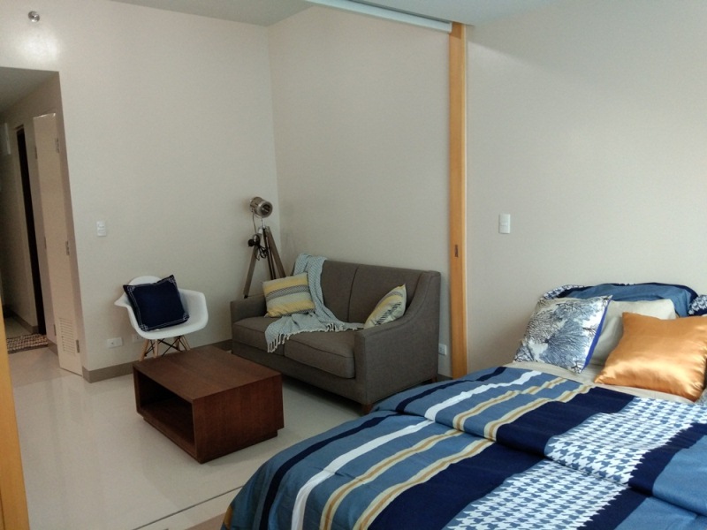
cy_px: 265
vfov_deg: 45.4
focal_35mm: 31
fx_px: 633
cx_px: 354
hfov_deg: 58.4
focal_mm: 3.69
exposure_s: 1/25
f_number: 2.2
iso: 200
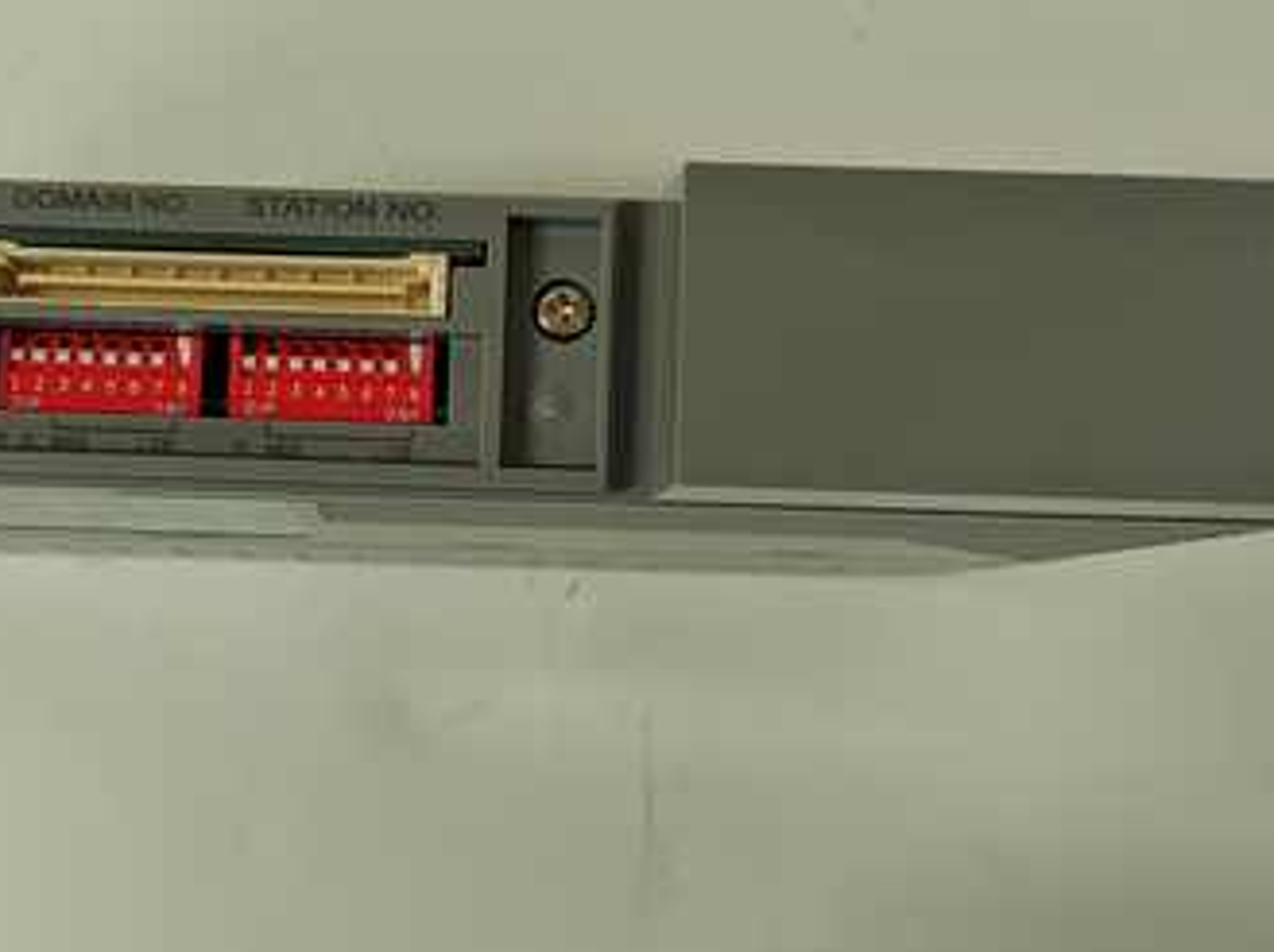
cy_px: 550
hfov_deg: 44.0
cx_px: 395
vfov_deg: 34.2
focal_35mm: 42
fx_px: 1544
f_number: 1.9
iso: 1797
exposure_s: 1/100
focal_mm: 5.52
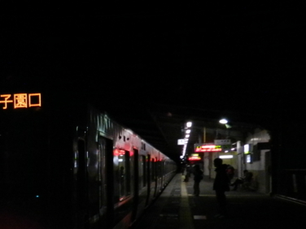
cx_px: 11
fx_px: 433
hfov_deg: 35.7
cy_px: 195
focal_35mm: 49
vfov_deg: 28.8
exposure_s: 1/80
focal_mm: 4
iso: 800
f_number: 3.4
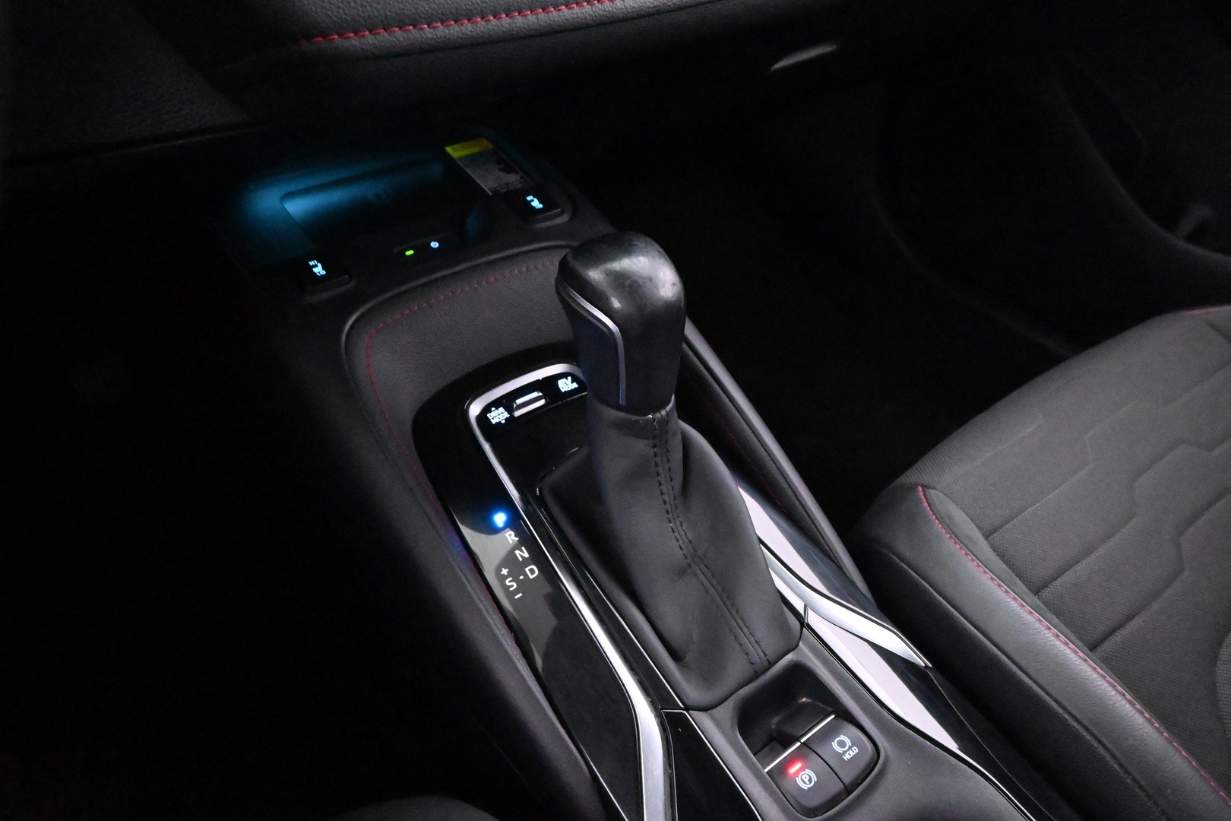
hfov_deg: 73.7
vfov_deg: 53.1
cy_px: 410
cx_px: 616
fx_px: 821
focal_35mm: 24
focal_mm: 16
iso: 20000
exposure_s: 1/25
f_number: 6.3
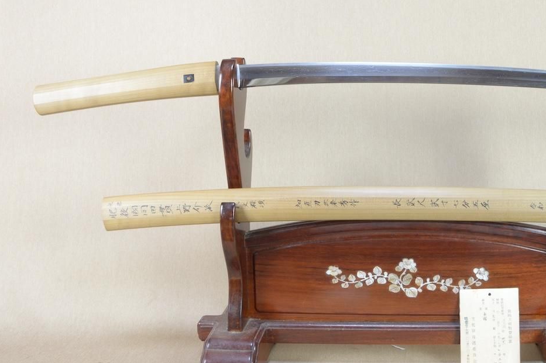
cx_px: 407
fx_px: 682
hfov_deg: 42.3
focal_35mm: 45
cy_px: 103
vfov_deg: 29.5
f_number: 11
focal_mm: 20
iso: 400
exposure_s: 1/1.6
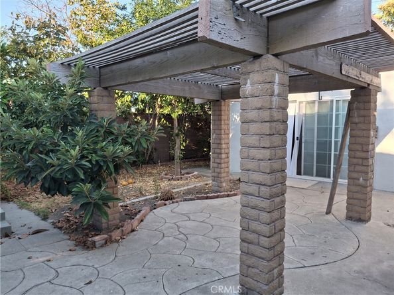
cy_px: 148
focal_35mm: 25
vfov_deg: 54.8
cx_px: 197
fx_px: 284
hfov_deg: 69.4
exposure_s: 1/147
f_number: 1.8
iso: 32
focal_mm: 4.69
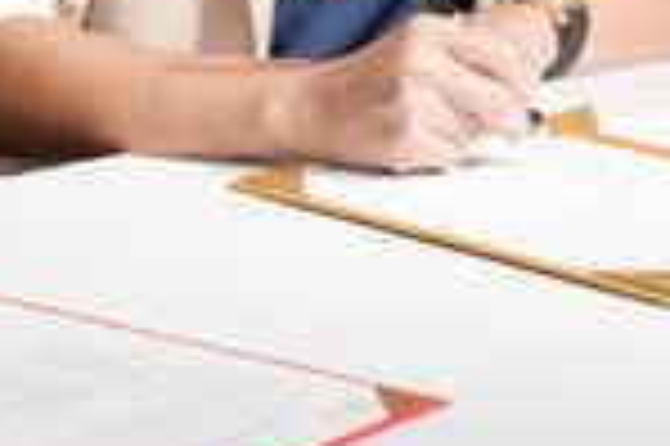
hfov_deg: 9.6
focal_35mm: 213
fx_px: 3957
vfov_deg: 6.4
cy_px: -212
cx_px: -31
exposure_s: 1/125
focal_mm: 52.7
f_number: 2.8
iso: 400
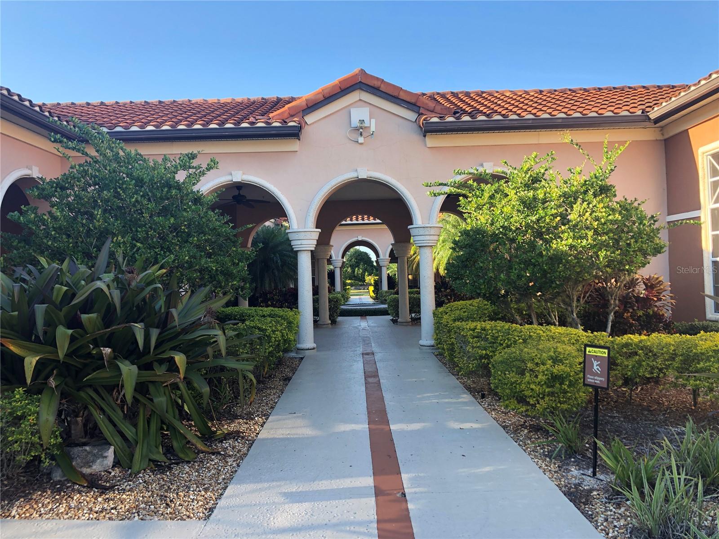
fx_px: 582
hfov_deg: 63.4
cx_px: 360
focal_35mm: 28
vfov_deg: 49.7
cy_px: 270
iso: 20
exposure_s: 1/300
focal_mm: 3.99
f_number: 1.8
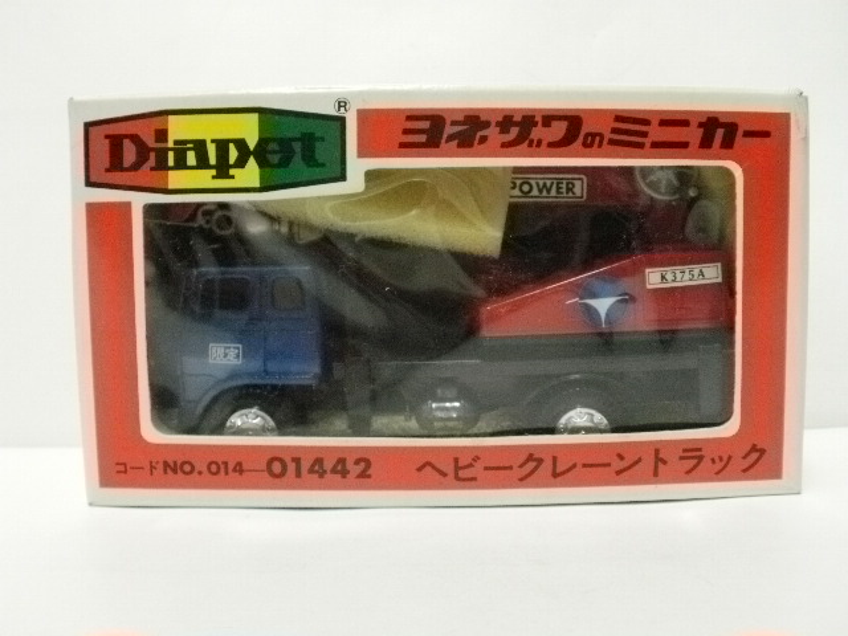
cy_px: 318
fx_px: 1078
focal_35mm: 44
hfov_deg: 42.9
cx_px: 424
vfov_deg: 32.9
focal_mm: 7.7
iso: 500
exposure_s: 1/15
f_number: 4
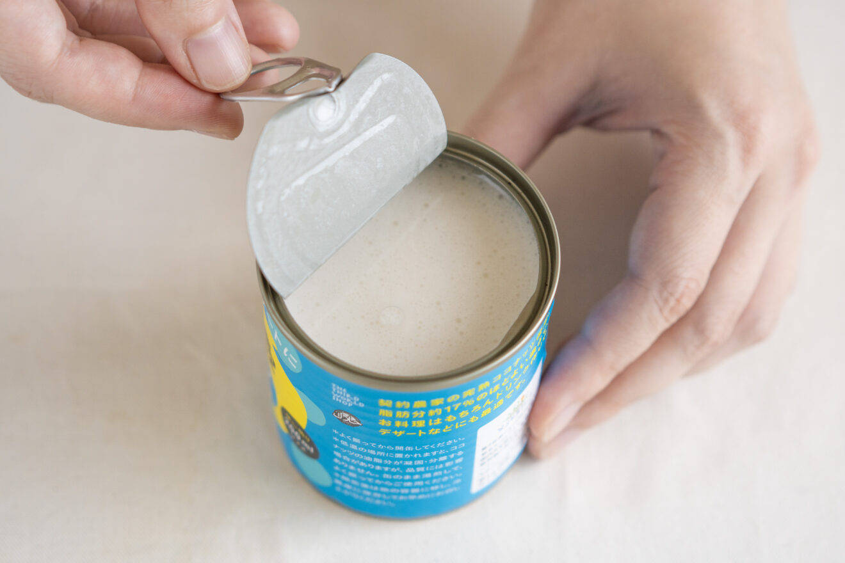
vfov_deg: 16.6
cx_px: 422
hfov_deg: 24.6
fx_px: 1936
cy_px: 282
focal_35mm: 82
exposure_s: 1/400
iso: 250
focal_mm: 55
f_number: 3.2
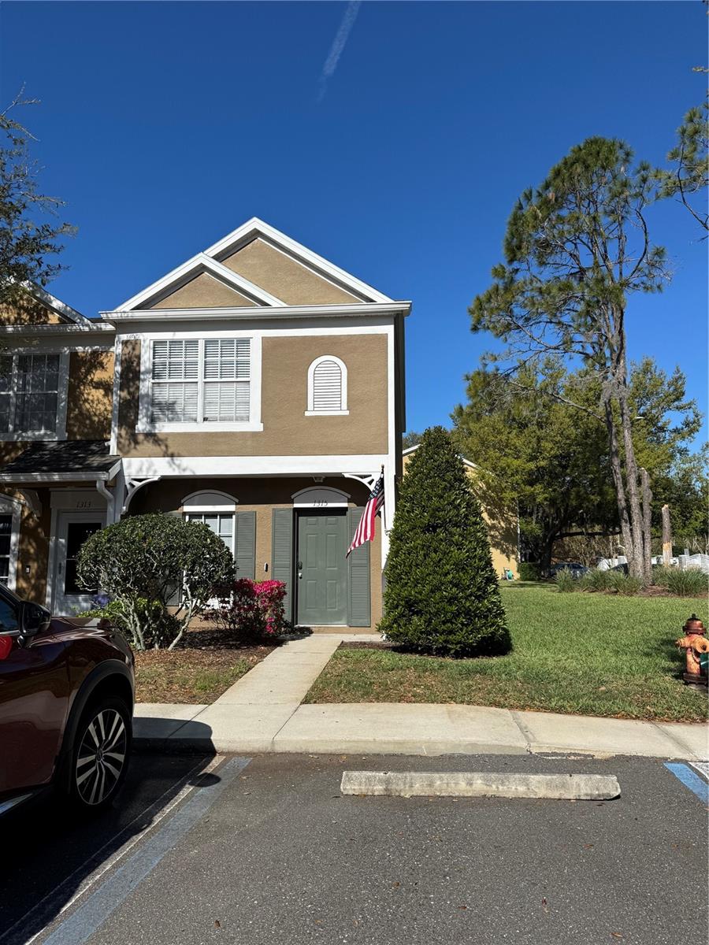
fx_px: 655
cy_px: 472
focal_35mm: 24
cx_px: 354
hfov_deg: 56.8
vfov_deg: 71.6
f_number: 1.78
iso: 80
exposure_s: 1/6410
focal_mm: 6.76
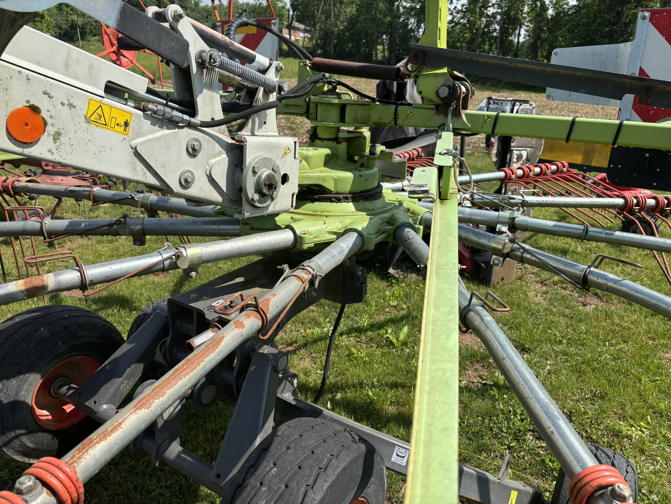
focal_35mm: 26
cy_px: 252
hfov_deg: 67.3
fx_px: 504
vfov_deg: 53.1
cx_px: 336
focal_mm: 5.96
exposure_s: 1/2639
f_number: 1.6
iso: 50
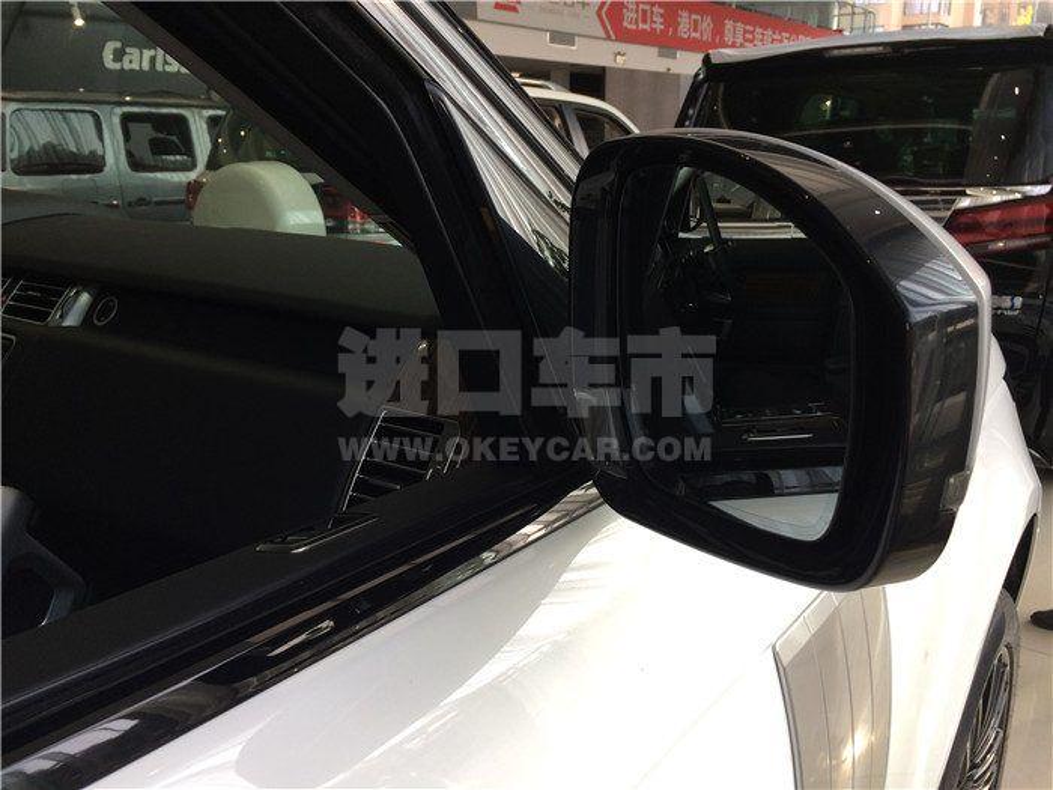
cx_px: 526
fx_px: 882
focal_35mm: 29
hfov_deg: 61.7
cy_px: 395
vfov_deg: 48.2
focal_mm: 4.15
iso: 32
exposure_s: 1/105
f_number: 2.2
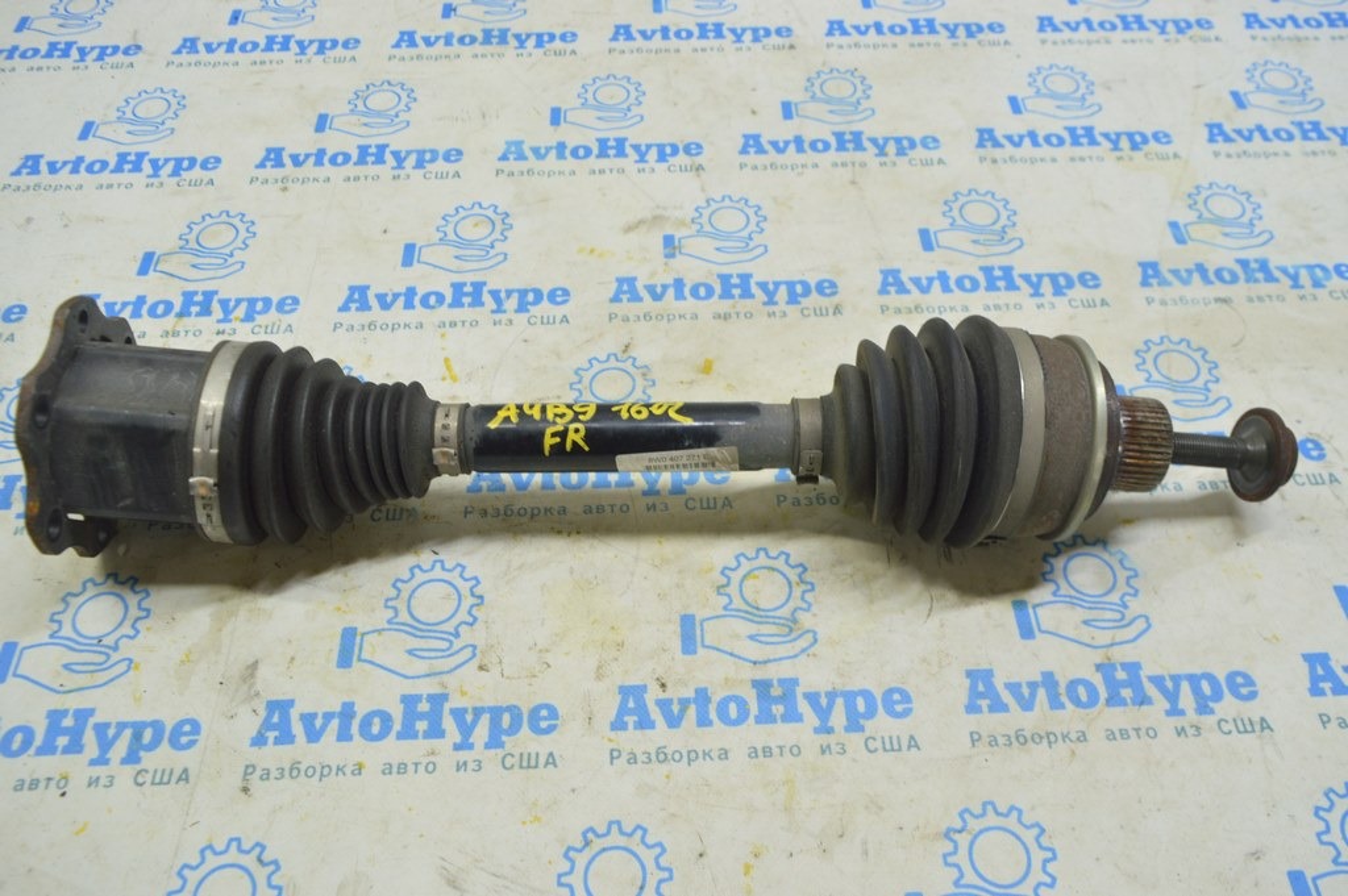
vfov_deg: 43.5
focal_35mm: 30
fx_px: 1122
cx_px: 674
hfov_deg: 62.0
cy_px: 448
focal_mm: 20
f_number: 5.6
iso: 400
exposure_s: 1/20
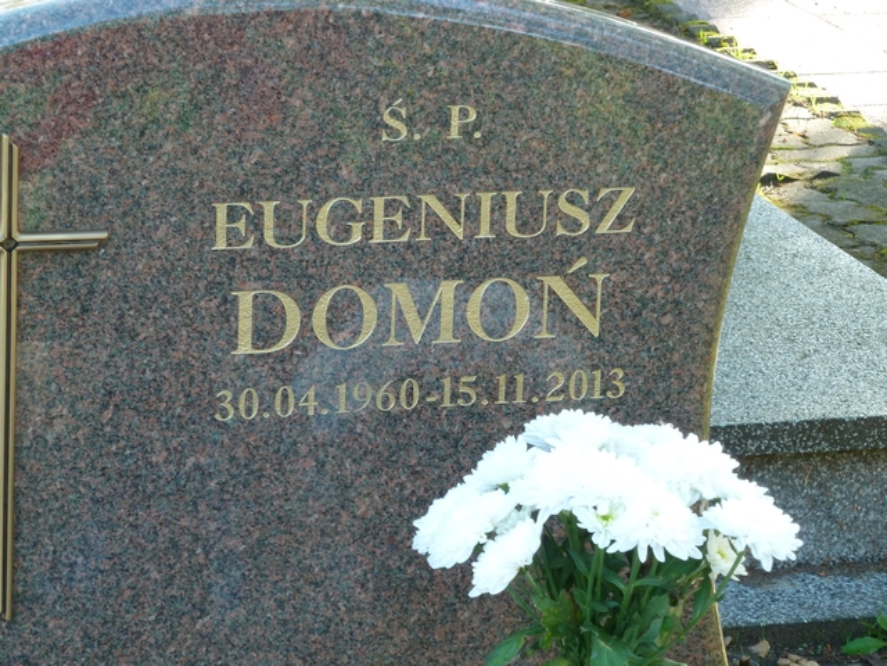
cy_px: 333
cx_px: 444
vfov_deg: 10.8
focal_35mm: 137
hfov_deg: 14.4
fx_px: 3510
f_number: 4.5
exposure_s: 1/40
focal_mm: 22.5
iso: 160
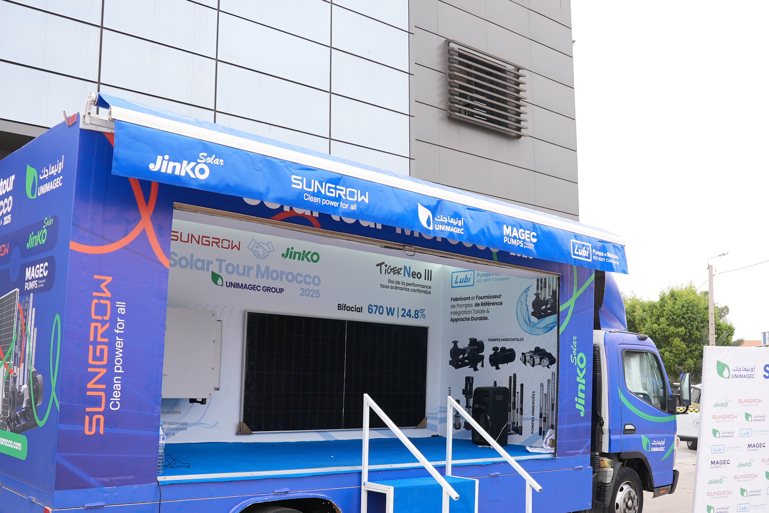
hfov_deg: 53.1
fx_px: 769
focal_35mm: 36
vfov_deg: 36.6
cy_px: 326
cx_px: 413
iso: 250
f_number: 6.3
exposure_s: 1/100
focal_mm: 24
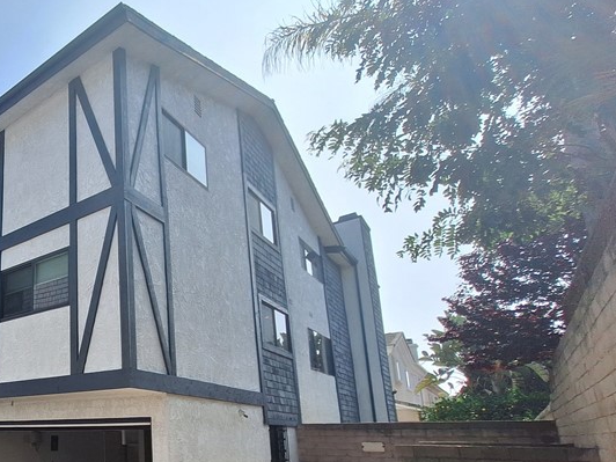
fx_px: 445
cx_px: 31
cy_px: 338
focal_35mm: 25
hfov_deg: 56.8
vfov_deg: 52.8
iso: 40
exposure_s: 1/3003
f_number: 2.2
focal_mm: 1.74
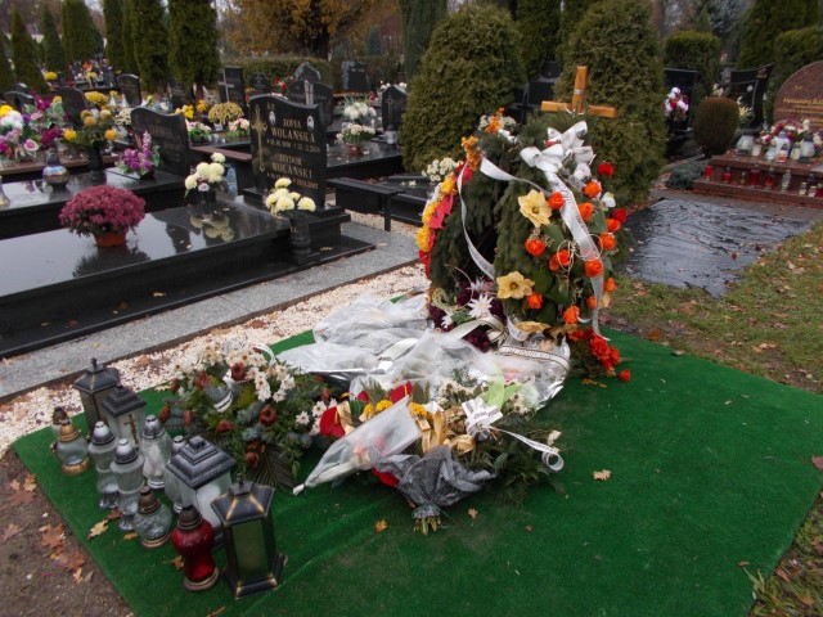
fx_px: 618
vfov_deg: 53.1
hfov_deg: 67.3
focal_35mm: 26
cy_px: 308
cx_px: 412
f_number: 3.2
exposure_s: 1/100
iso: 80
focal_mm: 4.6
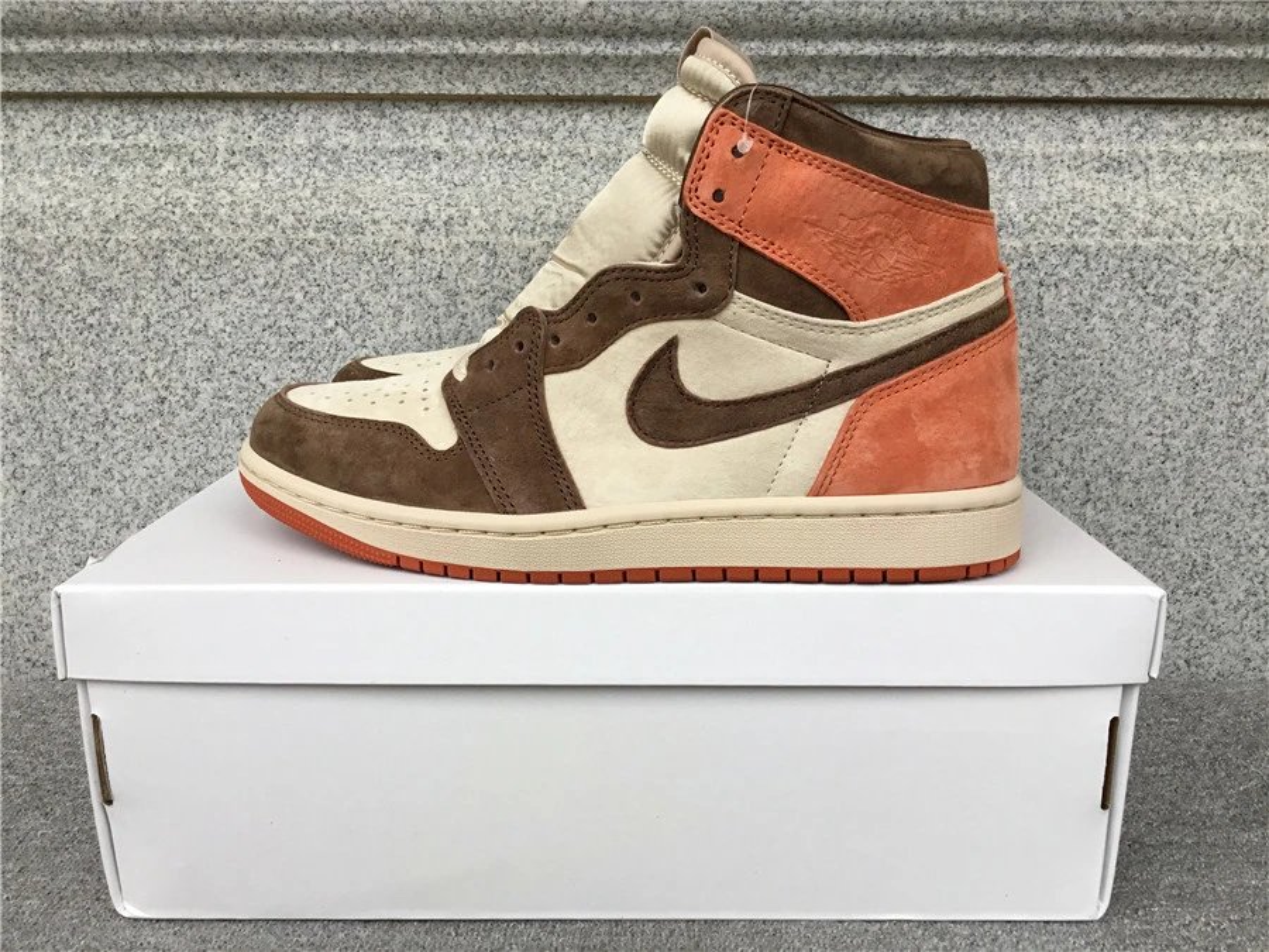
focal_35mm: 31
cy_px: 476
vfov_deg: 45.4
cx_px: 634
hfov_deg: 58.4
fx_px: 1136
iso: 40
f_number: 2.4
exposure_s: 1/100
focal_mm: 3.3
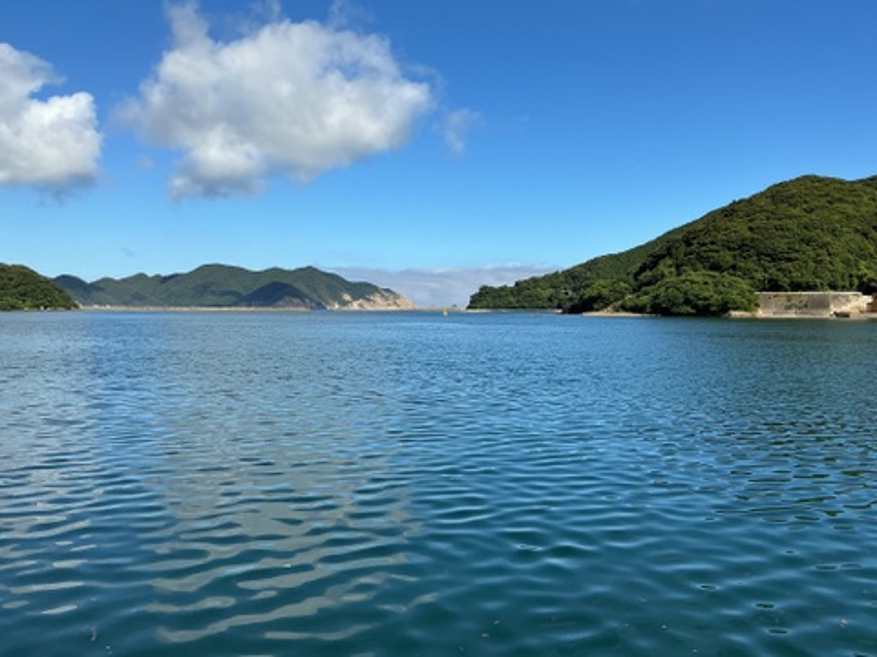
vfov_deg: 48.2
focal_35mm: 29
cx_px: 438
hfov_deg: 61.7
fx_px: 735
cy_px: 328
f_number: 1.8
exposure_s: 1/2320
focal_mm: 3
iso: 25
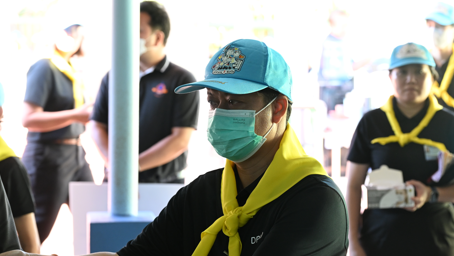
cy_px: 178
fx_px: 1252
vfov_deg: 11.6
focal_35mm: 104
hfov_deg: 20.6
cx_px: 236
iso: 1600
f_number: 5
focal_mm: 80
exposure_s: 1/100
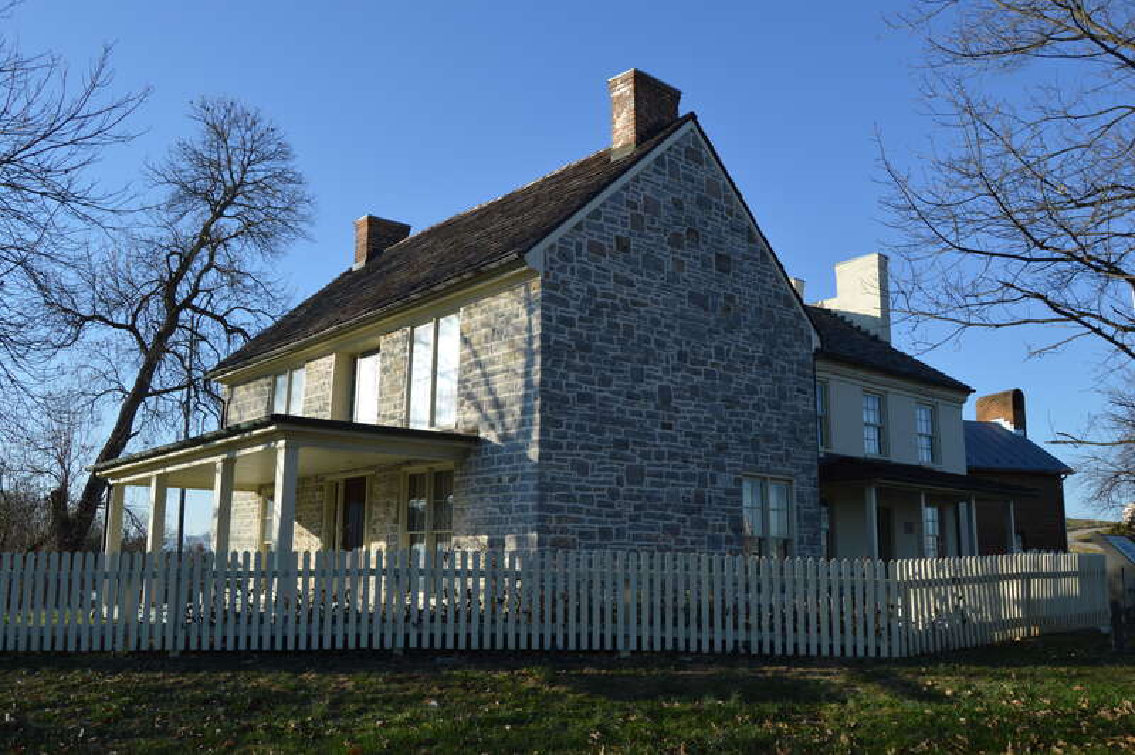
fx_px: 945
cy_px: 378
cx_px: 568
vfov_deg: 43.5
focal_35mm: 30
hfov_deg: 62.0
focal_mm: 20
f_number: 8
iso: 100
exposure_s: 1/250
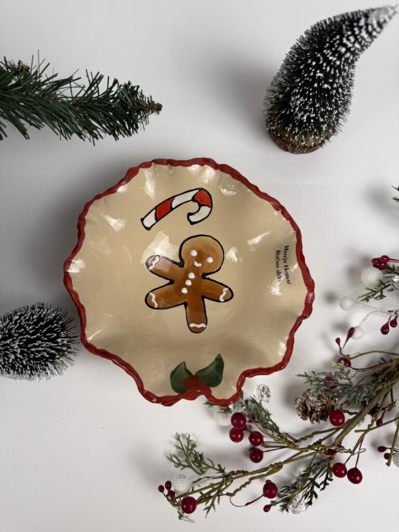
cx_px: 200
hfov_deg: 56.8
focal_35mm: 24
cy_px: 266
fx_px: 369
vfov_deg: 71.6
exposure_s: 1/100
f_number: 1.78
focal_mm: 6.76
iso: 50
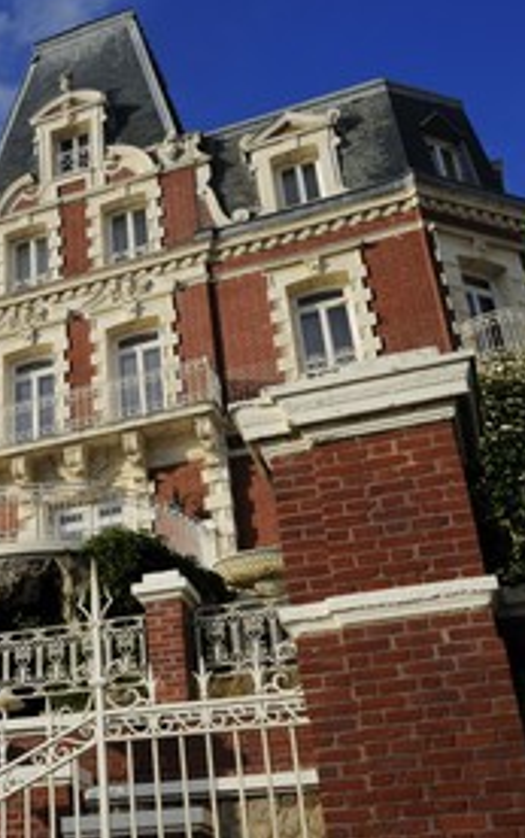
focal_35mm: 48
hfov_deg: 25.1
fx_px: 1097
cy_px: 419
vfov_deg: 41.8
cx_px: -42
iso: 200
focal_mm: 31
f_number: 14
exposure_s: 1/160
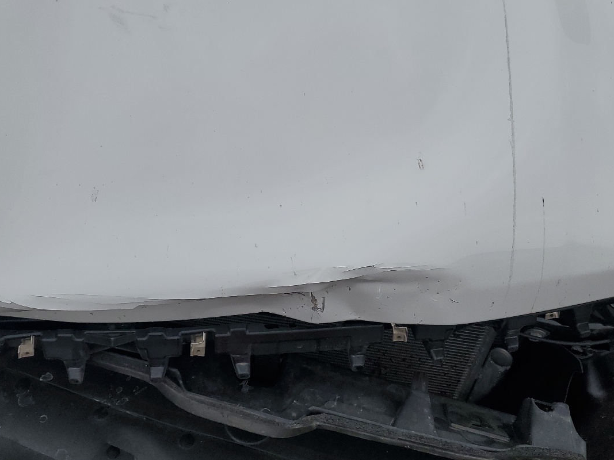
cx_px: 296
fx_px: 692
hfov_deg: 47.9
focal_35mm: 39
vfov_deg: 36.5
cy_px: 160
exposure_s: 1/10000
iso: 50
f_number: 1.5
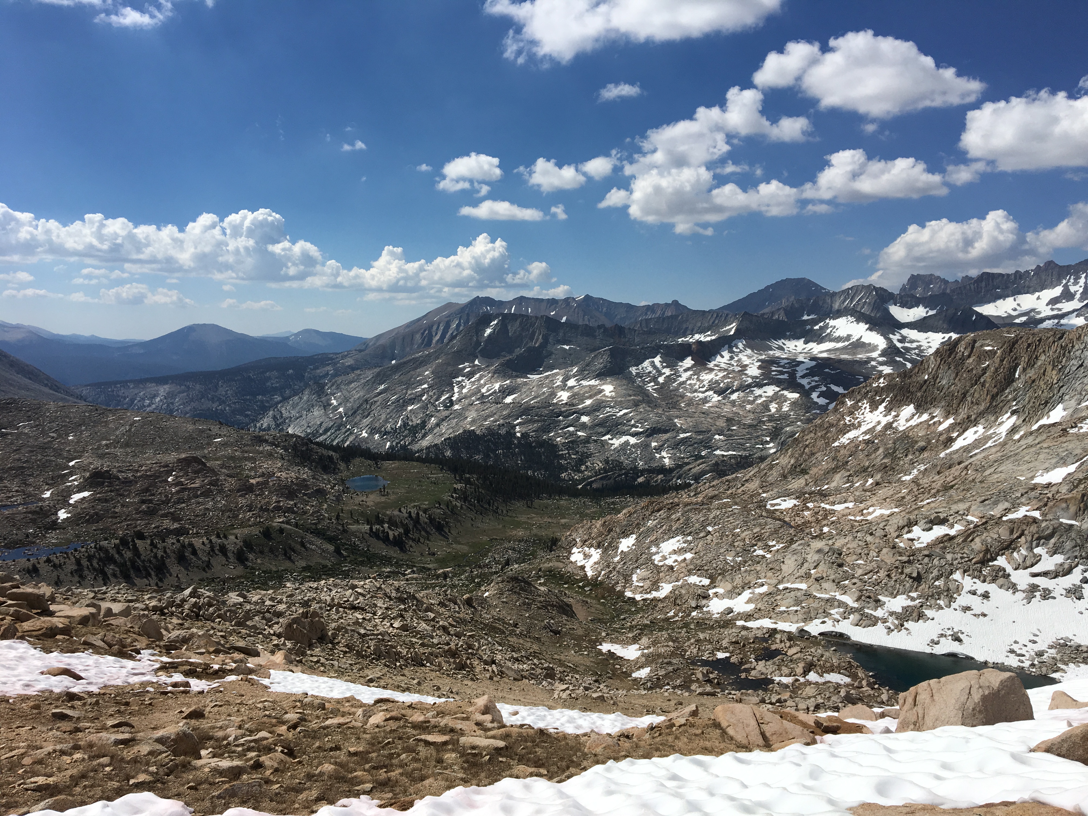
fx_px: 911
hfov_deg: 61.7
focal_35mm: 29
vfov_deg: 48.2
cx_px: 544
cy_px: 408
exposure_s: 1/4525
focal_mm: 4.15
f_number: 2.2
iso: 25
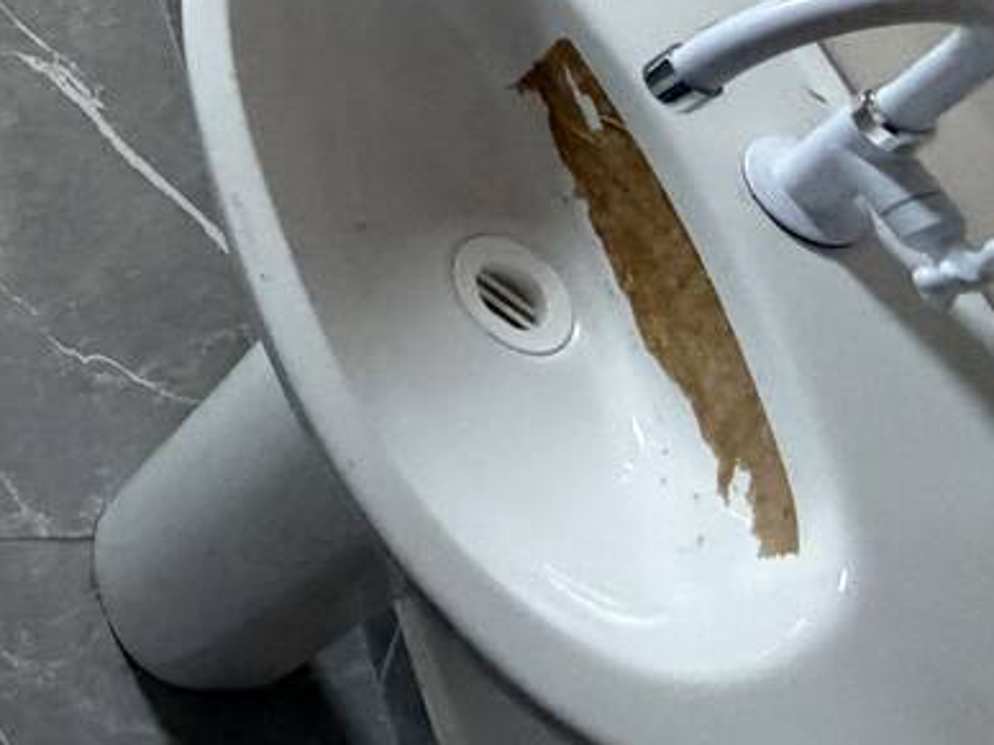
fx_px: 1493
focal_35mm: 52
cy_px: -576
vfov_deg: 20.4
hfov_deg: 28.8
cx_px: -351
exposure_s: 1/60
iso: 250
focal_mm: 2.22
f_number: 2.2
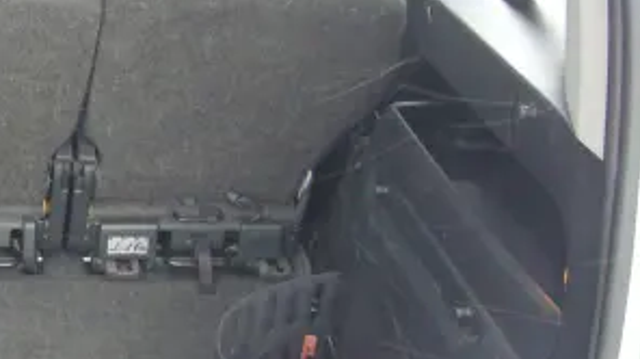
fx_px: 1119
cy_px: 136
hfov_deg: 29.7
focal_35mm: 66
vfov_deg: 18.2
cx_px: -9
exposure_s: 1/15
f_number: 2.8
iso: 200
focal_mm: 4.6
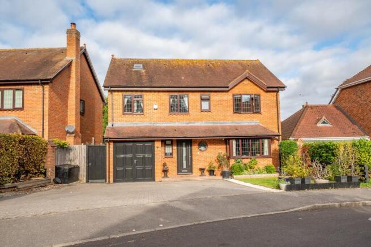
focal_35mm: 25
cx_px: 186
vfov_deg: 51.3
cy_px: 124
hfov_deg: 71.5
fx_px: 258
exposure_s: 1/400
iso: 400
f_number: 8
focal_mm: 17
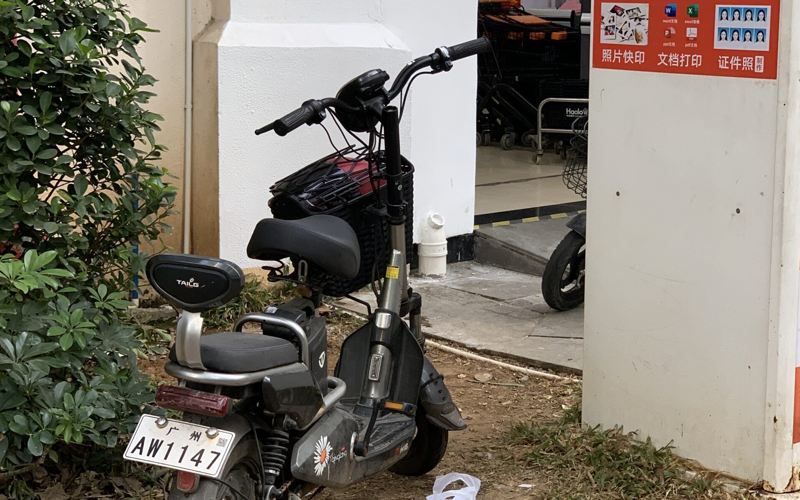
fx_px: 1613
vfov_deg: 17.6
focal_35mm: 74
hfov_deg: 27.8
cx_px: 401
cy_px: 260
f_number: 2.4
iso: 64
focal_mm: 6
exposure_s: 1/122
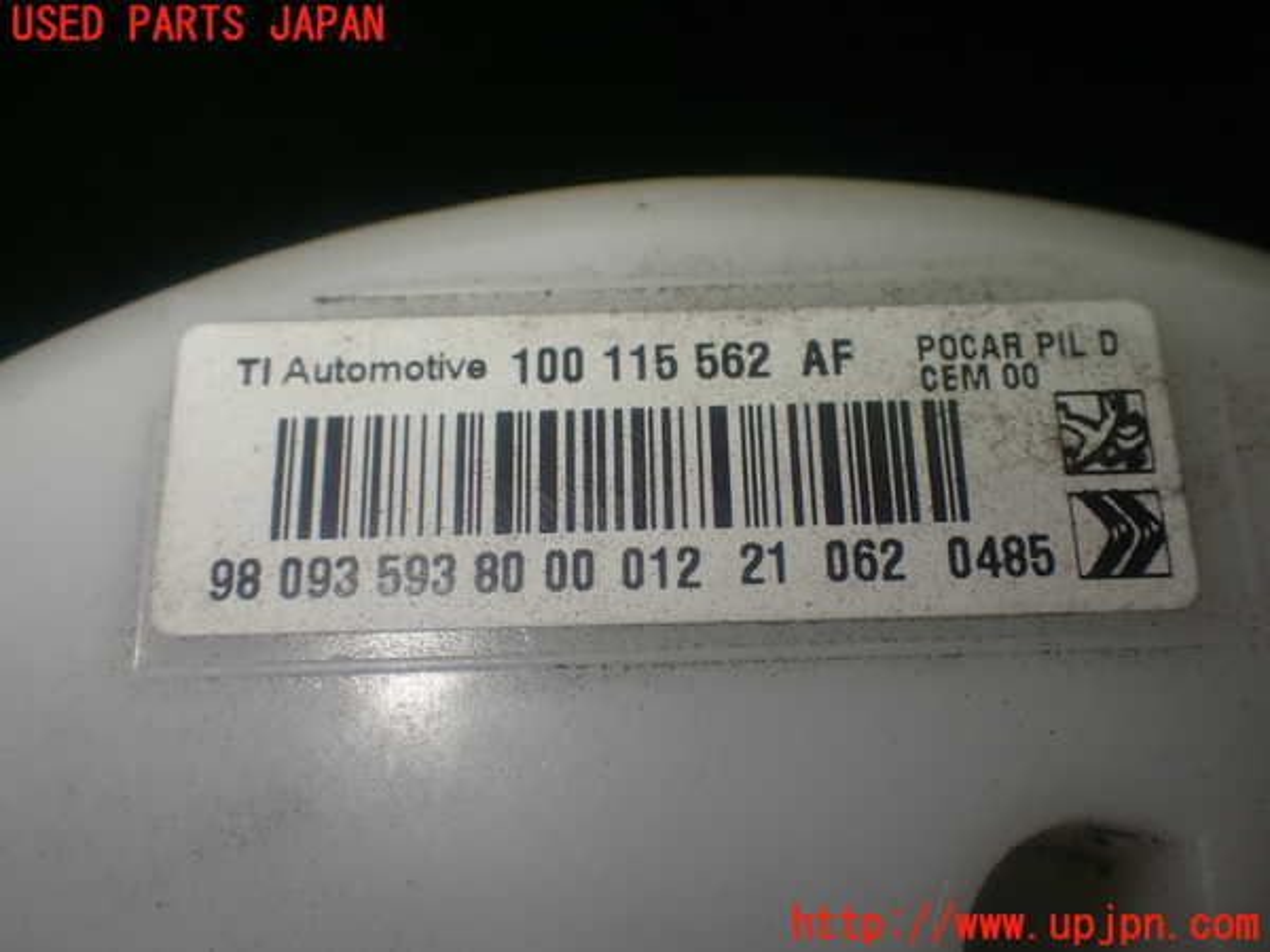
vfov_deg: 37.7
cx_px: 635
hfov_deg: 49.0
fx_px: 1394
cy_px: 476
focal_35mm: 38
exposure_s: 1/100
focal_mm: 6.83
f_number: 3.5
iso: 100
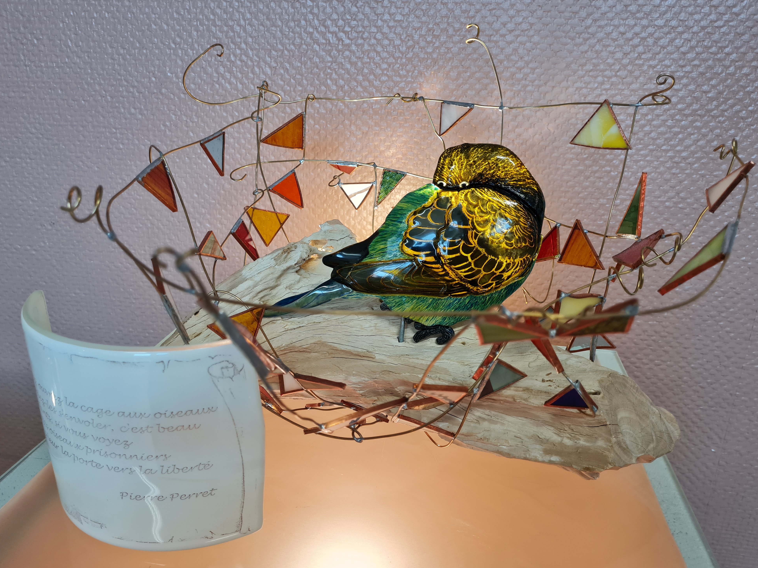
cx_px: 382
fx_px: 591
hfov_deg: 65.3
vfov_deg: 51.4
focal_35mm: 27
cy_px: 288
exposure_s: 1/100
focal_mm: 5.4
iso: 160
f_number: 1.8
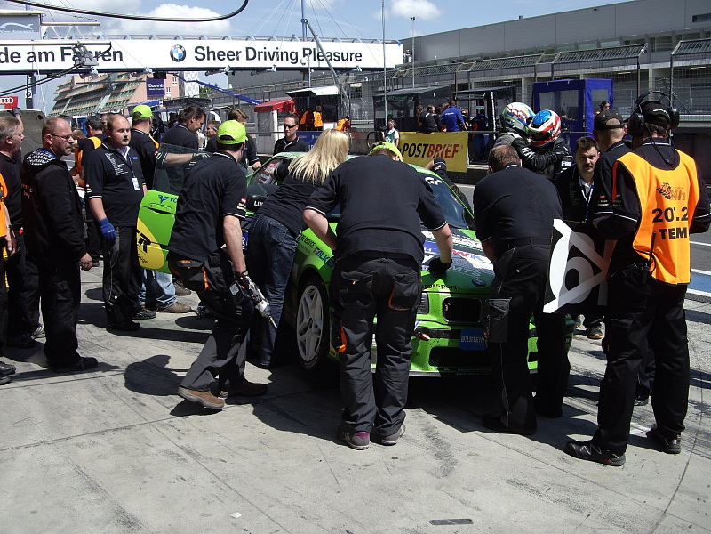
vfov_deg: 37.7
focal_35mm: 38
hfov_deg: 49.0
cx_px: 356
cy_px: 267
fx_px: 781
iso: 50
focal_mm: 7.9
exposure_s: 1/250
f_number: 5.6
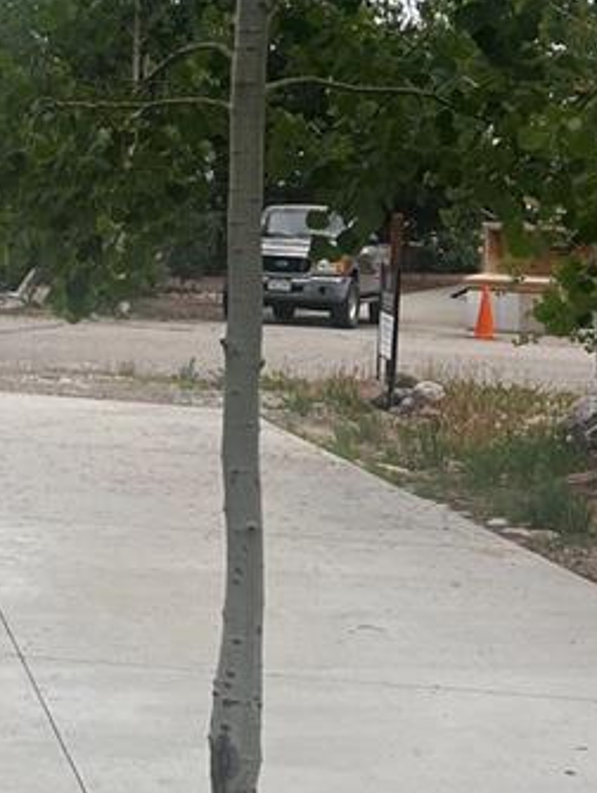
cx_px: -128
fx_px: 2134
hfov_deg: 15.3
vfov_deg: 20.9
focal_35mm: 93
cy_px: 227
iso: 50
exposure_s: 1/3257
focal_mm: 5.7
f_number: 1.5
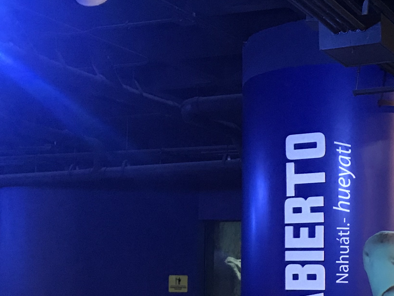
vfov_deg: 20.8
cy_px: 276
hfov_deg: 25.7
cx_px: 451
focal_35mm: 69
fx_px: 785
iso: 100
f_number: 1.8
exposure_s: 1/5
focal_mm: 3.99
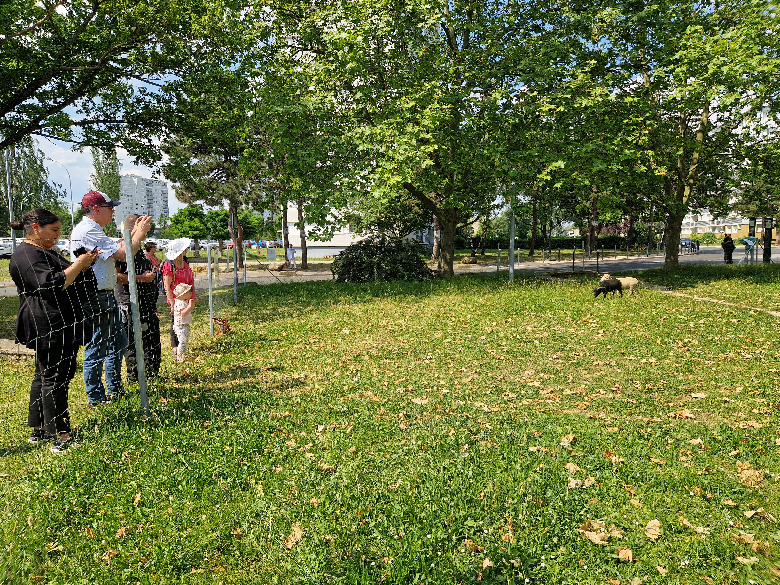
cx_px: 390
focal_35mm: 23
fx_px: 518
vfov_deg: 58.9
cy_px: 292
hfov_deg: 73.9
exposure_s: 1/1308
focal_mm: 5.4
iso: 50
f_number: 1.8
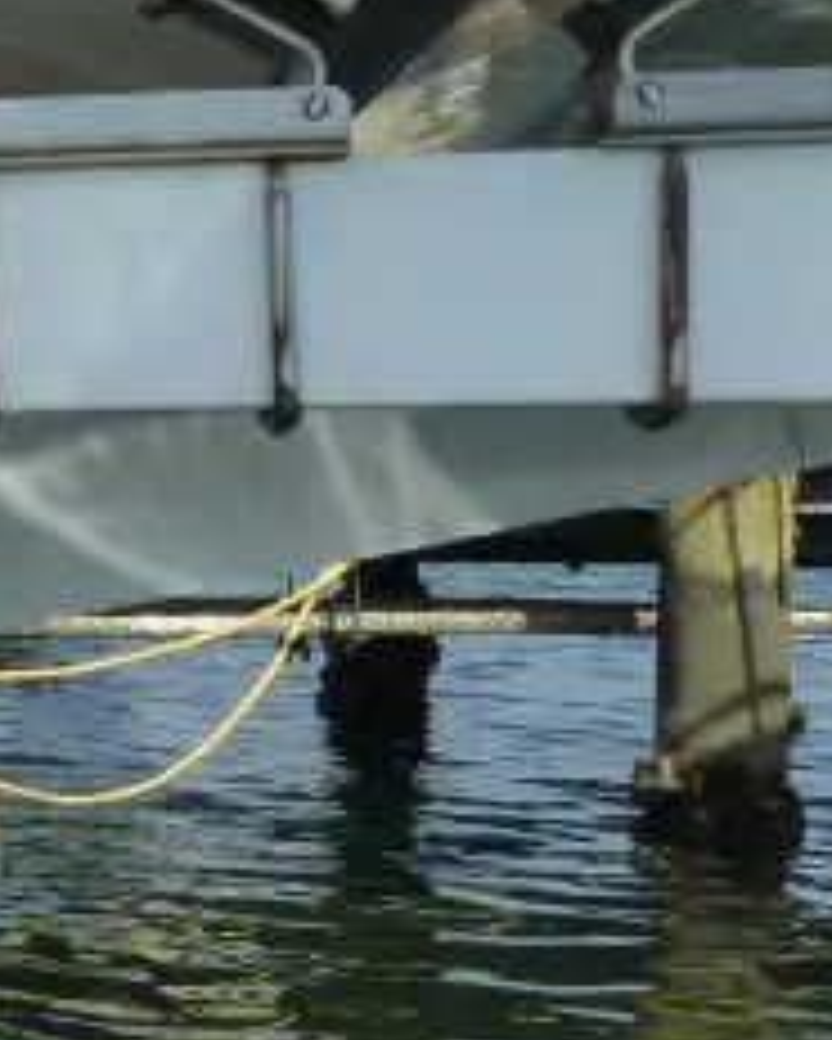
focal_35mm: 81
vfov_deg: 23.5
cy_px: 392
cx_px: -949
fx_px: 2492
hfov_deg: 14.7
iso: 160
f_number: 4
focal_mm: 4.3
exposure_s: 1/1300
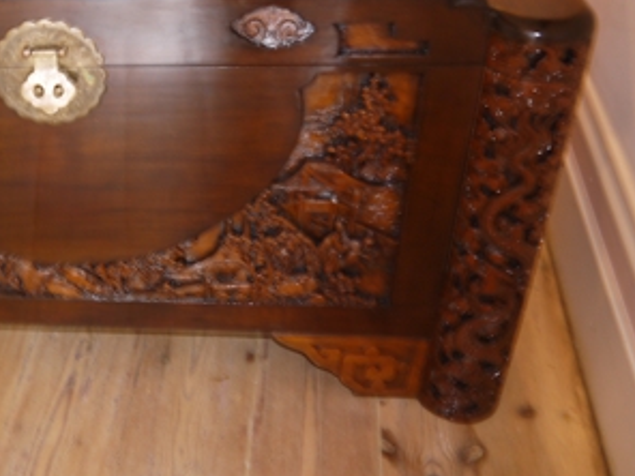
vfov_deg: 29.3
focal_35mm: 49
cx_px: 103
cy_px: 128
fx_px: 899
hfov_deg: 37.2
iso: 200
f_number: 3.5
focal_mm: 14
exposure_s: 1/1.6
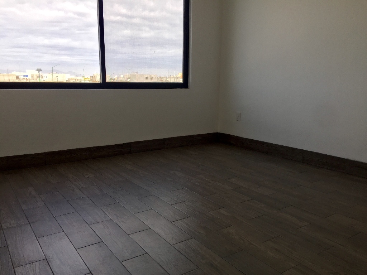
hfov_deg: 61.7
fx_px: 307
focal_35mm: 29
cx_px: 184
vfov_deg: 48.2
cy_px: 138
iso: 32
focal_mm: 4.15
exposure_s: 1/430
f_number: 2.2
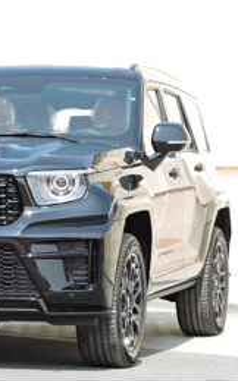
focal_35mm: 193
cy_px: 190
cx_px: 16
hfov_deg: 6.8
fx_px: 2007
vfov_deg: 10.9
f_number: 5
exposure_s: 1/200
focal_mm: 24.2
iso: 100
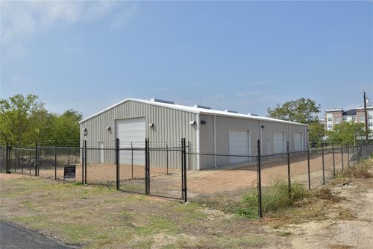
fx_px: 290
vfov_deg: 46.5
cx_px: 186
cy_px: 124
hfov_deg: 65.4
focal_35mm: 28
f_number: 9
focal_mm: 28
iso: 100
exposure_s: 1/320
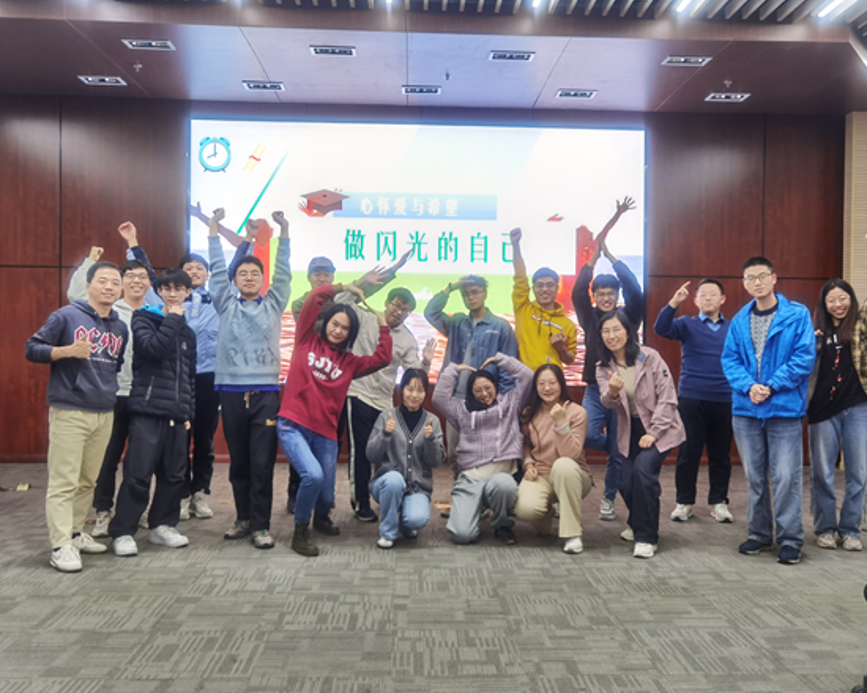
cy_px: 346
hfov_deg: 54.2
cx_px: 456
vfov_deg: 44.5
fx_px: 847
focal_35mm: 33
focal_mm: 6.71
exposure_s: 1/50
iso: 64
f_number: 1.9
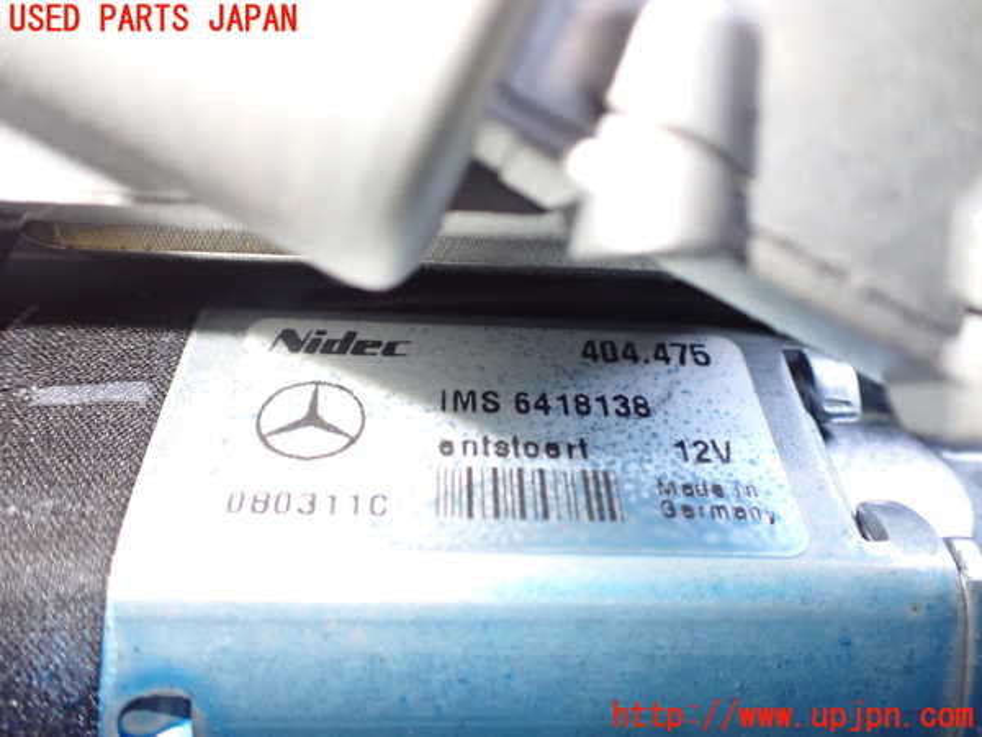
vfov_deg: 46.8
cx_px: 491
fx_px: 851
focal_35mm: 30
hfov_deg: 60.0
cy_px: 368
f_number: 2.3
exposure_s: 1/100
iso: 800
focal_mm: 5.4
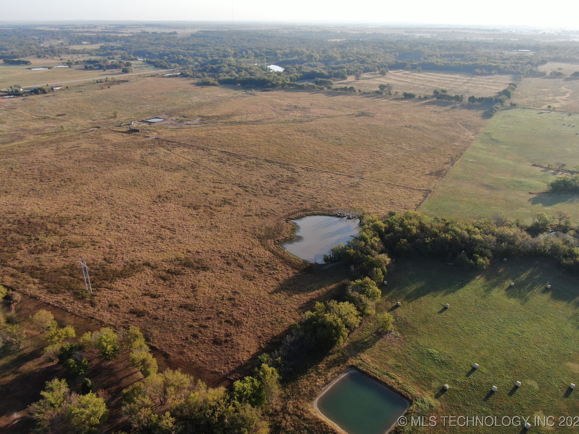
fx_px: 418
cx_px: 289
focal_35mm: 25
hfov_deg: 69.4
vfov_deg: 54.9
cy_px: 209
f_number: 2.8
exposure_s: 1/500
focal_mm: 4.39
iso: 100
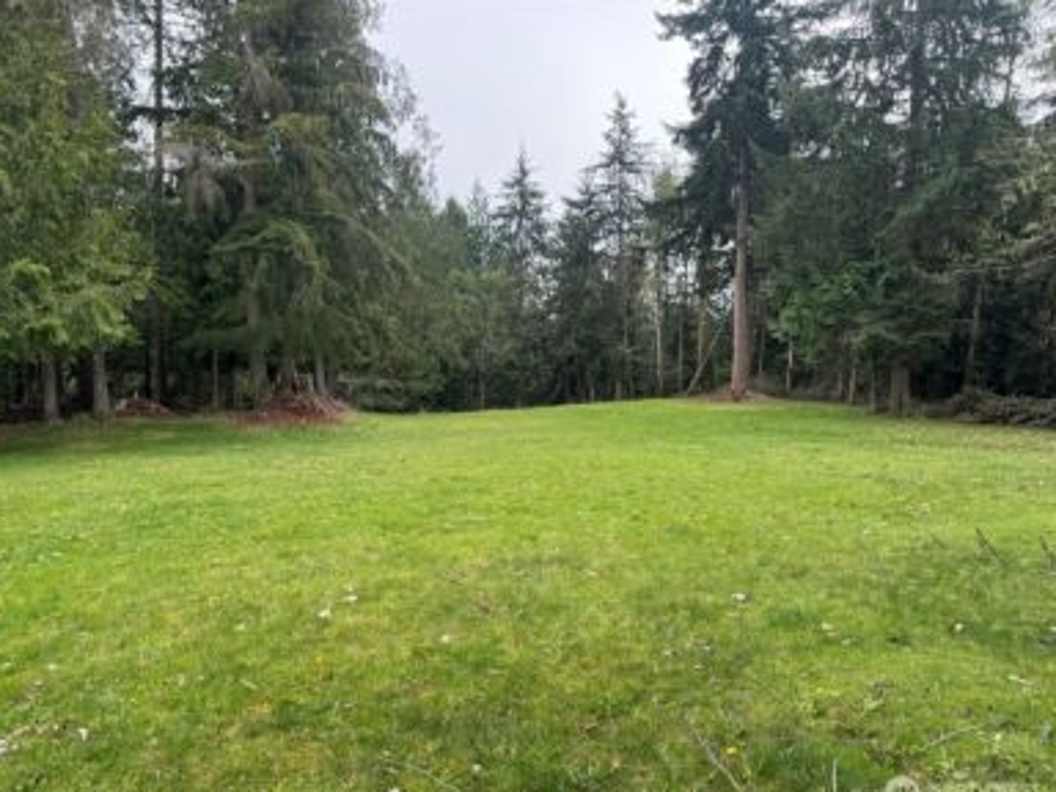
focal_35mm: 25
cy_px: 410
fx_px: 763
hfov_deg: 69.4
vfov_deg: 54.9
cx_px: 512
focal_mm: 6.76
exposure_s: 1/853
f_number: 1.78
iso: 80
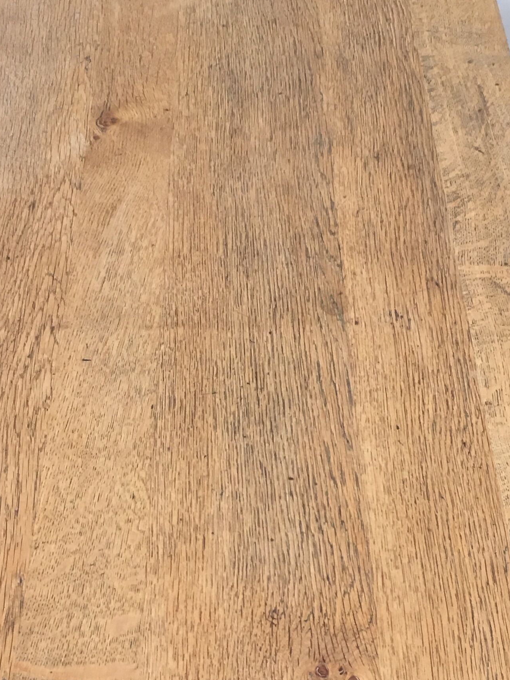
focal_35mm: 68
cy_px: 467
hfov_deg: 21.6
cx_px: 247
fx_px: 1336
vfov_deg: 28.3
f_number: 2.2
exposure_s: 1/33
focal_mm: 4.15
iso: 50
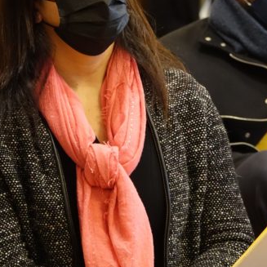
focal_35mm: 401
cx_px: 111
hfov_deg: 4.4
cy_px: 89
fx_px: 3499
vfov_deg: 4.4
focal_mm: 78.39
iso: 1600
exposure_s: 1/40
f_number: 4
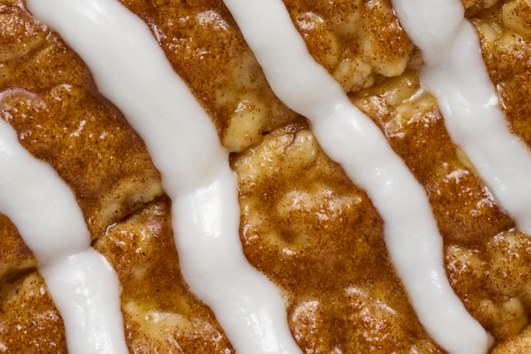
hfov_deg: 7.2
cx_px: 111
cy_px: -405
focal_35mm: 285
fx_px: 4203
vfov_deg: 4.7
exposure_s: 1/125
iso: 200
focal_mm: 38
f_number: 16
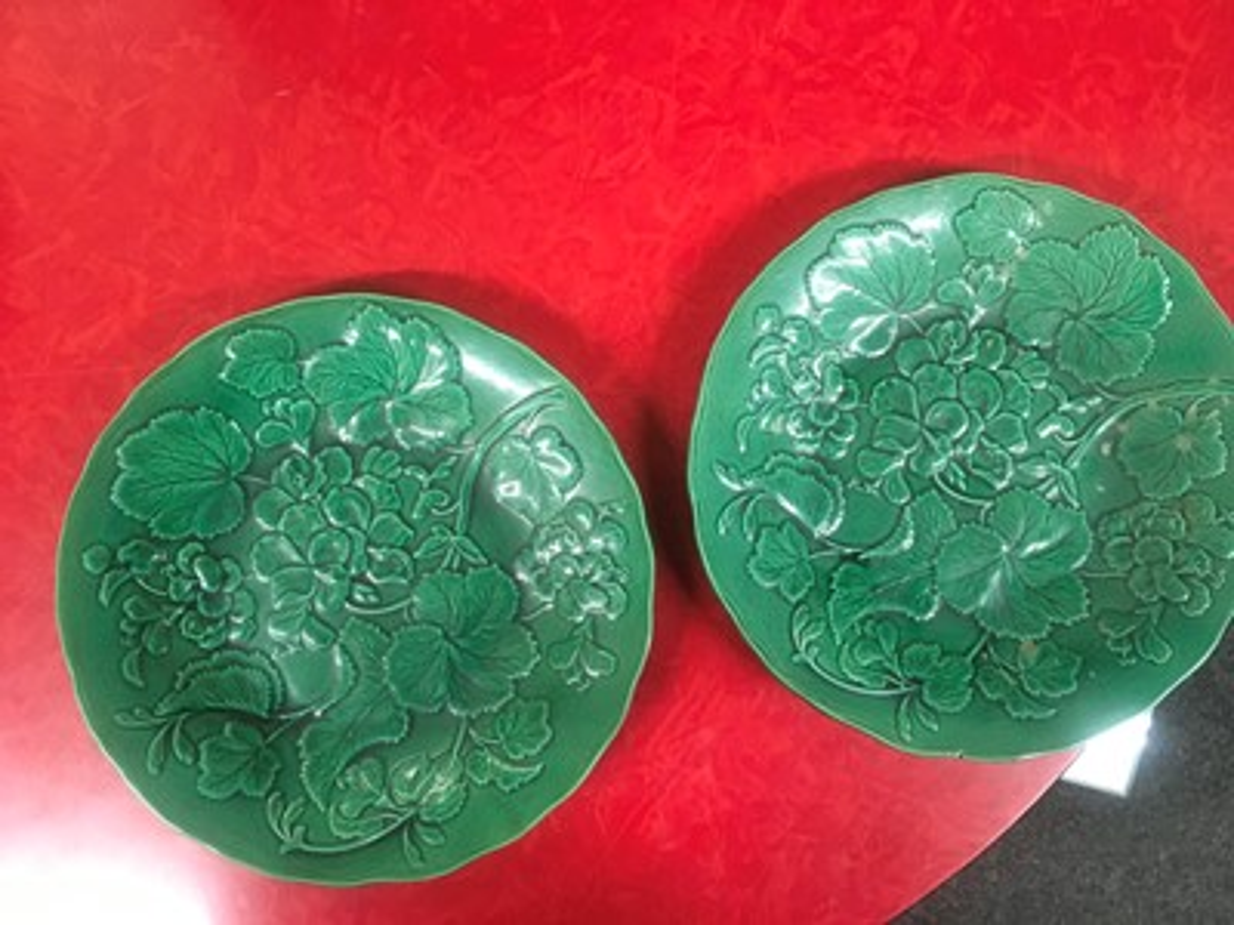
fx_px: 1034
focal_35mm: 29
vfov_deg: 48.2
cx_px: 617
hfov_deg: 61.7
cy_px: 462
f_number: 2.2
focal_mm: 4.15
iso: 200
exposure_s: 1/25
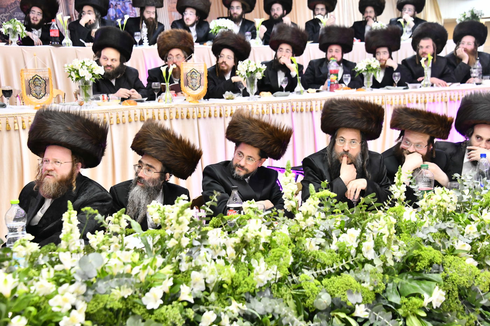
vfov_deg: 21.9
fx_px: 844
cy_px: 163
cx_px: 245
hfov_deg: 32.4
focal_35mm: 62
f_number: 5.6
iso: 1600
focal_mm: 62
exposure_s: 1/100
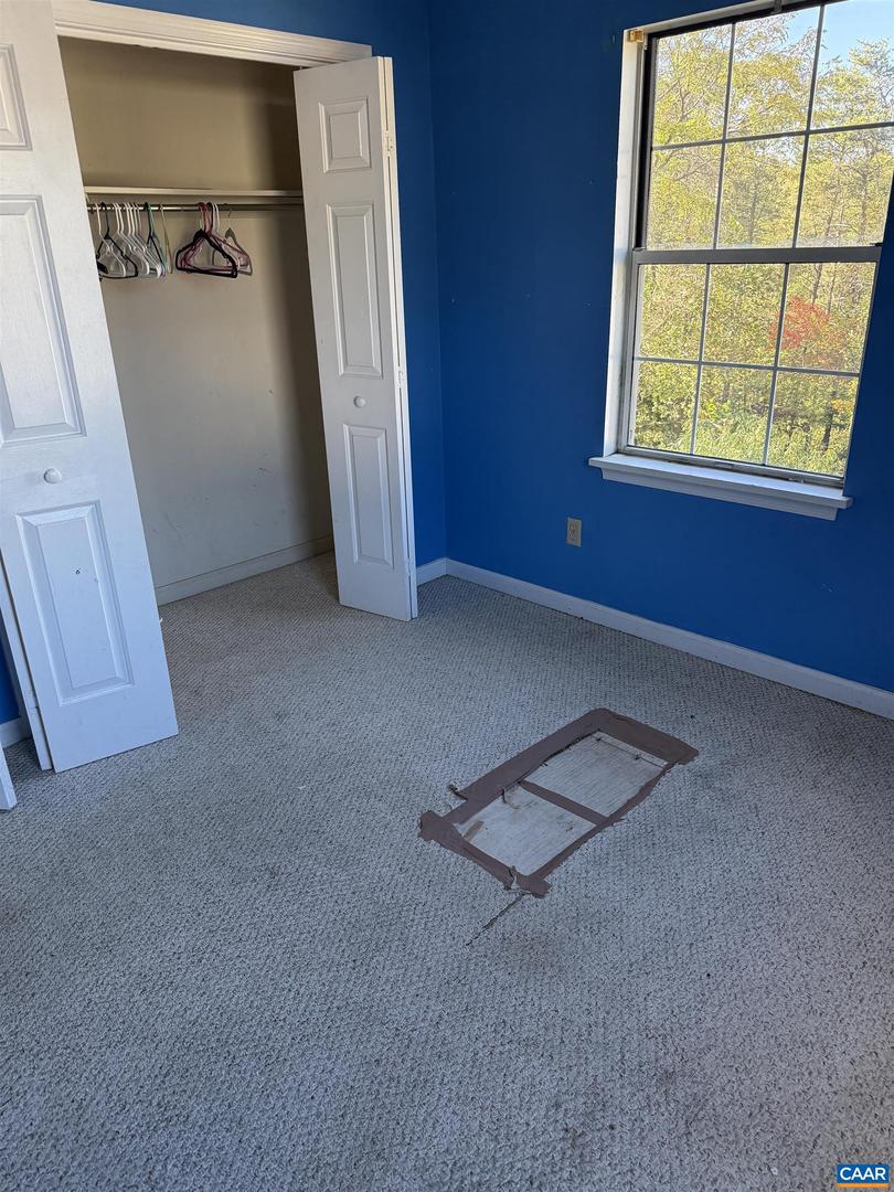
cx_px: 447
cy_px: 596
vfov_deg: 71.6
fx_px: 826
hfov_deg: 56.8
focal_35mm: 24
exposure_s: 1/238
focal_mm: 6.76
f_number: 1.78
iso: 200
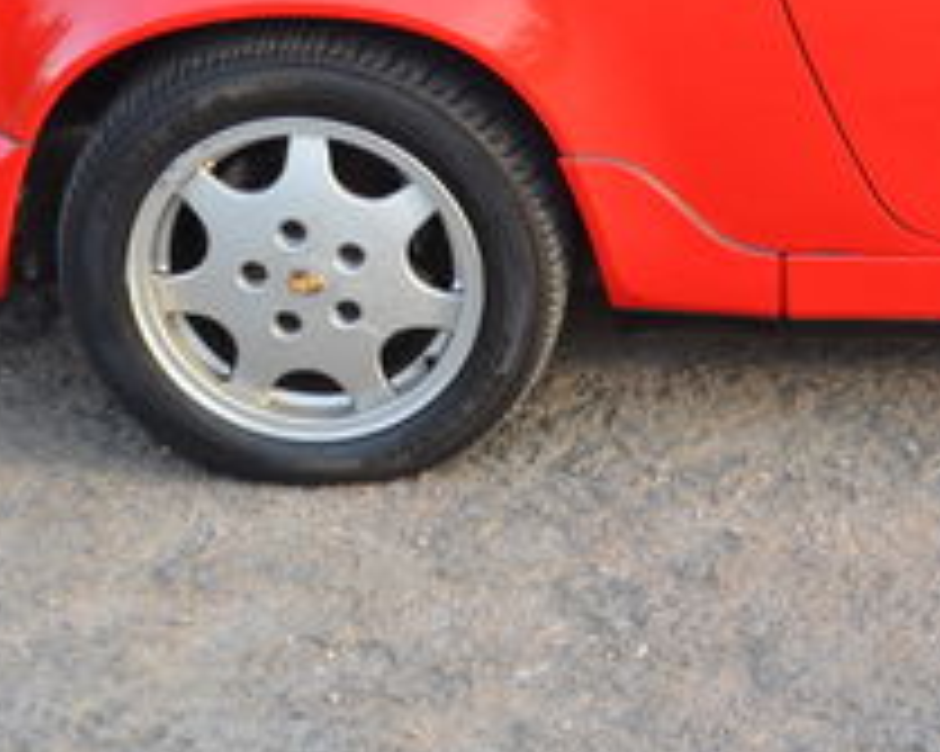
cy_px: 185
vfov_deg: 12.4
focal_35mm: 124
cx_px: 1079
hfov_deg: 15.1
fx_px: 3448
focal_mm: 24
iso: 400
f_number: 4.5
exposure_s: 1/80
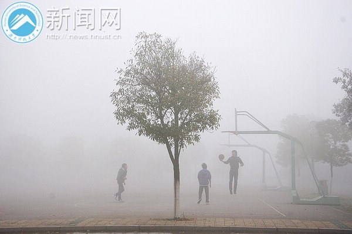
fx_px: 703
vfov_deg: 18.9
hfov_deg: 28.1
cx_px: 176
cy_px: 117
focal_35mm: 72
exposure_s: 1/800
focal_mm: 48
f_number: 6.3
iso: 400
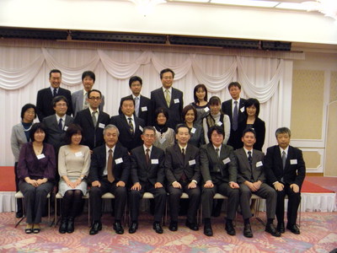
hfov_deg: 42.9
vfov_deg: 32.9
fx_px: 428
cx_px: 168
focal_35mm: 44
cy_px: 126
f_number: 4
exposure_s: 1/44.8
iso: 400
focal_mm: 7.4
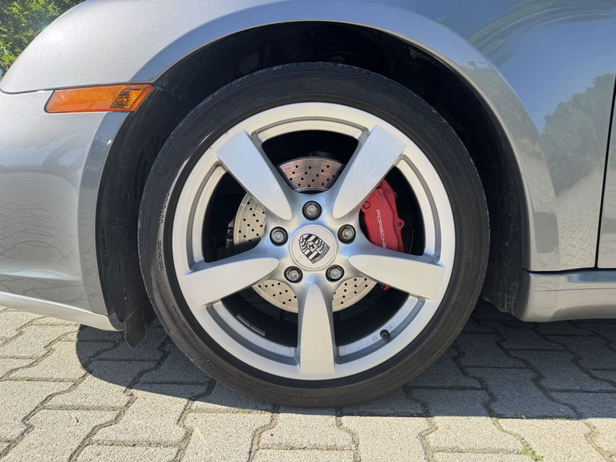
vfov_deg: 56.8
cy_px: 231
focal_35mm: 24
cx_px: 308
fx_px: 427
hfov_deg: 71.6
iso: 80
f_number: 1.78
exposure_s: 1/1193
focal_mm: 6.76
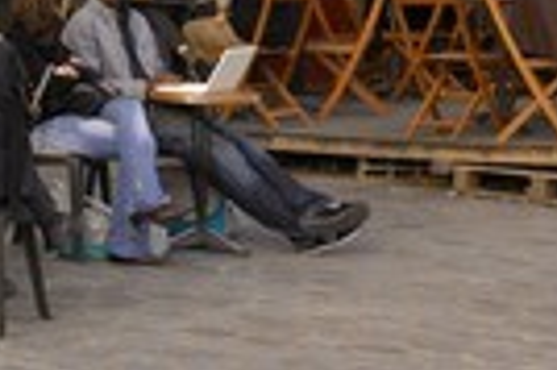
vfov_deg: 8.8
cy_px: -200
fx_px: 2333
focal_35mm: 151
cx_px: -297
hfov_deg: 12.8
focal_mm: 32
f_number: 4.8
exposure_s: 1/100
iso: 160
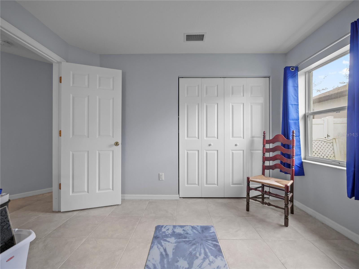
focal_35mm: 14
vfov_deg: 85.7
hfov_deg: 102.1
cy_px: 134
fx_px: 145
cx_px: 180
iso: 400
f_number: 4
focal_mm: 7
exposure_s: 1/25
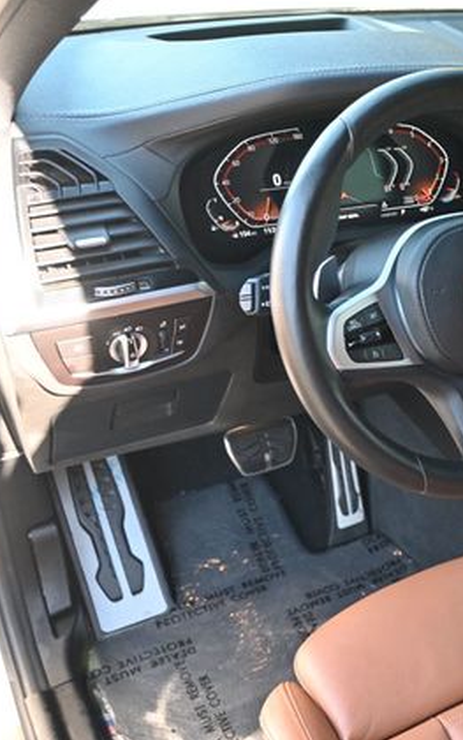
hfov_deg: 25.8
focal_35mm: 45
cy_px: 368
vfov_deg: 44.0
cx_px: 537
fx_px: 915
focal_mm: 19.5
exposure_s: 1/125
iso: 1000
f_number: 3.8
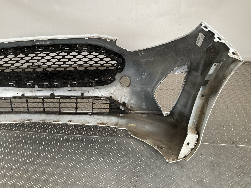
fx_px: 210
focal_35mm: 29
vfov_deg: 48.2
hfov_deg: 61.7
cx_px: 126
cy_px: 94
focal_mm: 3
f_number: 1.8
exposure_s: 1/60
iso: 80
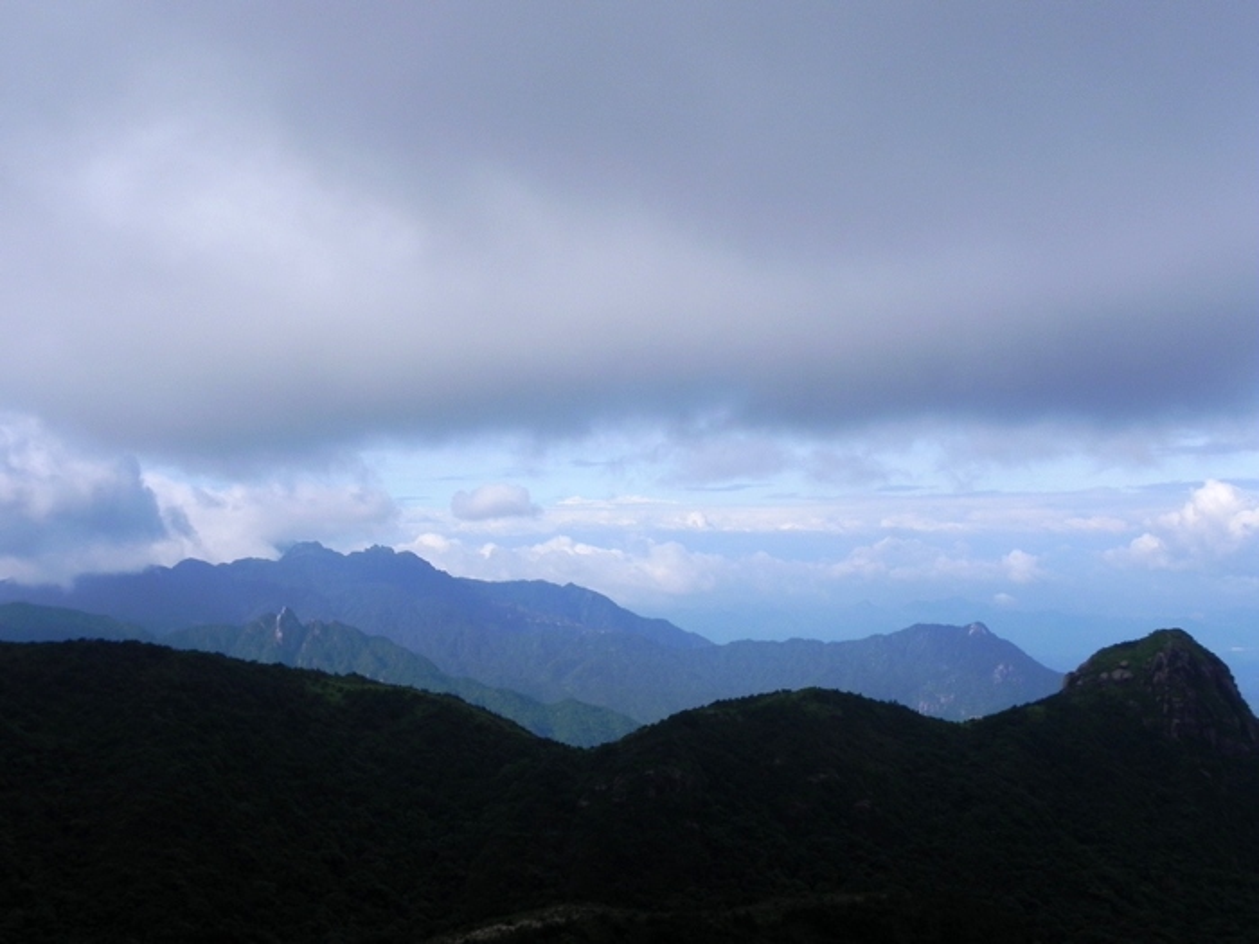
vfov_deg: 28.0
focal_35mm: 52
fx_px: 1891
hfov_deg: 36.8
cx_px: 630
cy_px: 472
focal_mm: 9.2
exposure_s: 1/484
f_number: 8
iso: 160
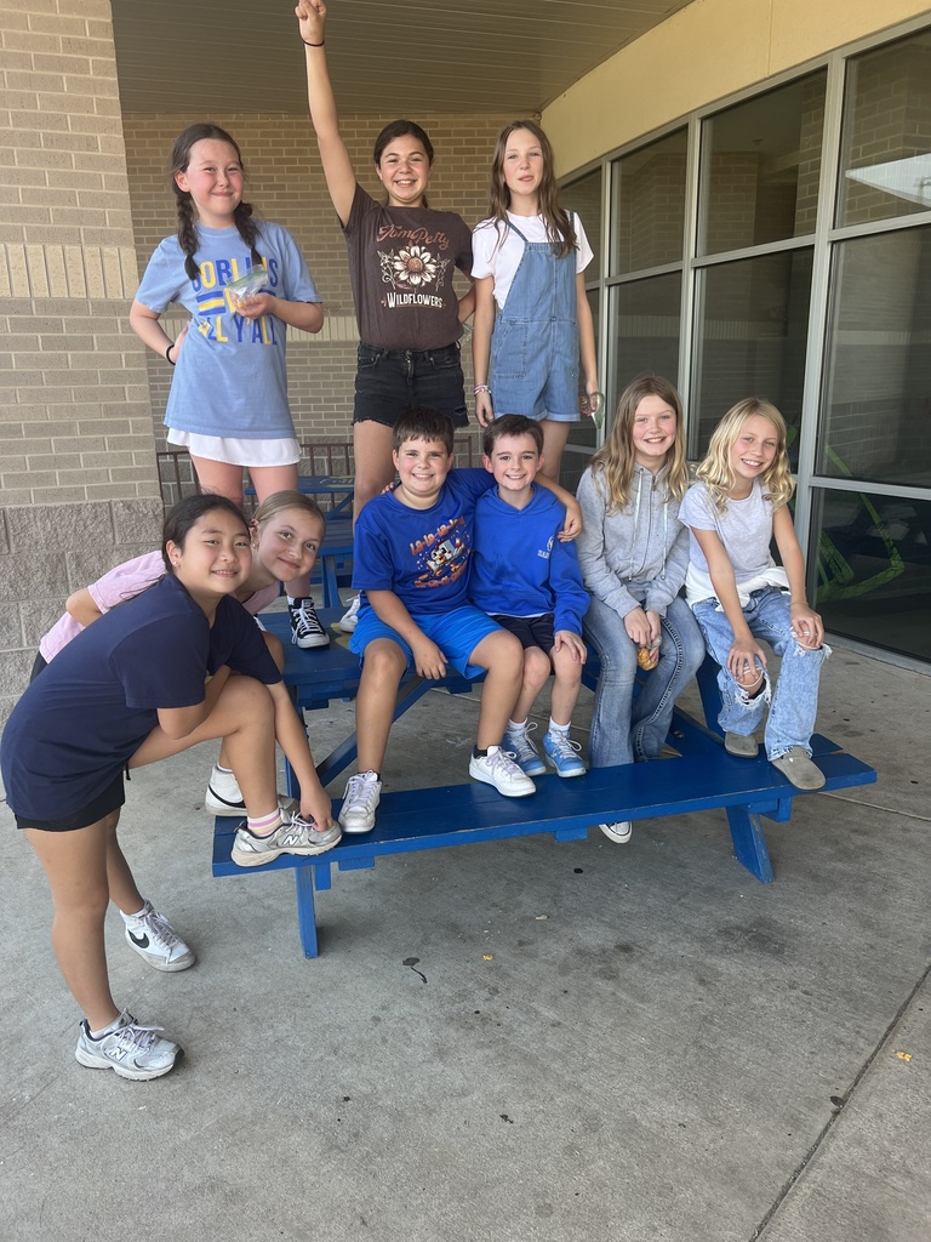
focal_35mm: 26
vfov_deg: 67.3
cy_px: 621
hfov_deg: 53.1
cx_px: 466
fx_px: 932
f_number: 1.5
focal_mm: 5.7
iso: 40
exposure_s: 1/246
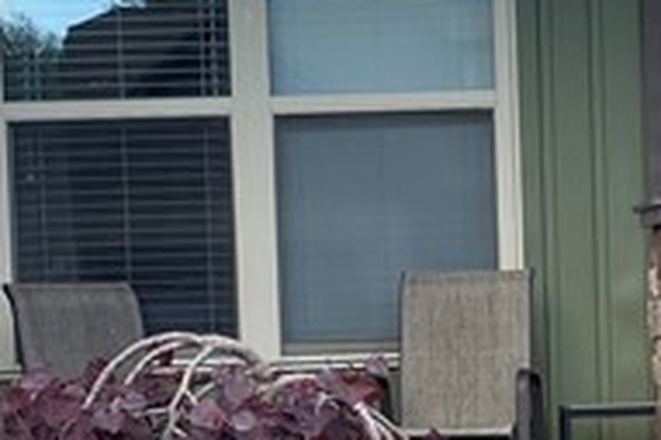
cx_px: 495
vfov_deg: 9.4
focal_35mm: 145
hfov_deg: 14.1
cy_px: 405
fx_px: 2660
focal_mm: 4.25
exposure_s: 1/341
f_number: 1.8
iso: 32
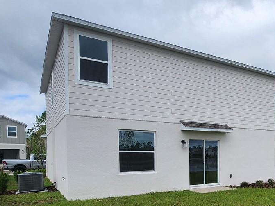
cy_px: 168
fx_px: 246
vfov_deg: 43.1
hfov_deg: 50.8
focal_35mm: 31
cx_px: 254
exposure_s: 1/2071
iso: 50
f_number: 2.2
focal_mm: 2.2
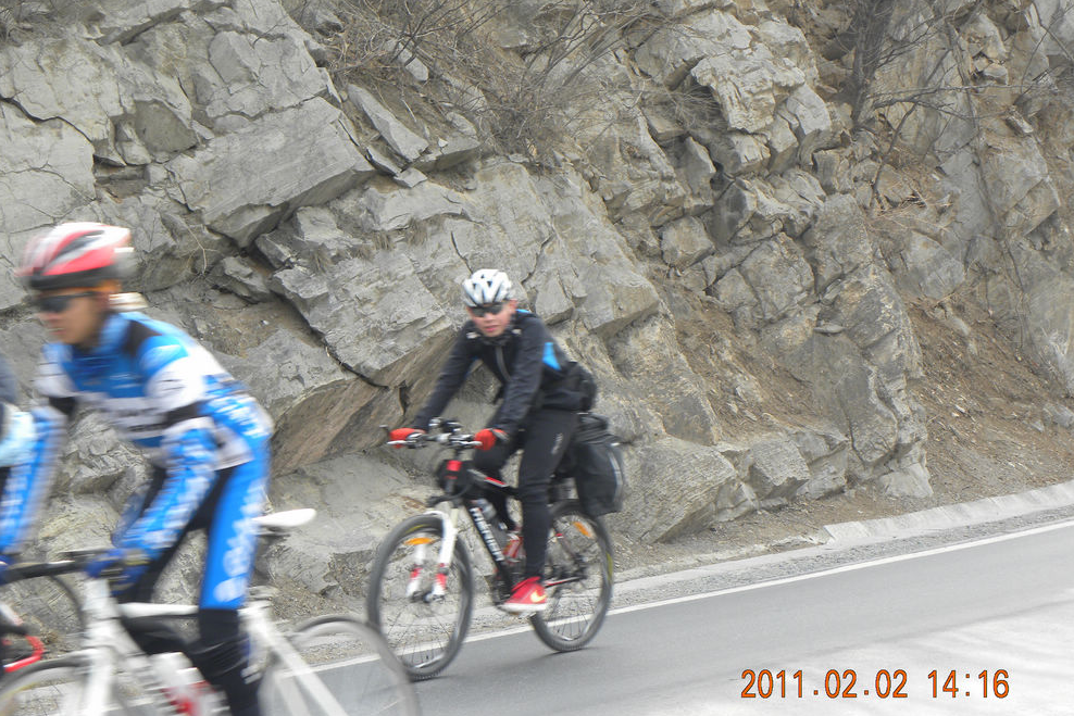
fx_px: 2984
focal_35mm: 100
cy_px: 362
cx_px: 532
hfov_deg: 20.4
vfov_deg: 13.7
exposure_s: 1/76.6
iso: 74
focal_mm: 16.9
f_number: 4
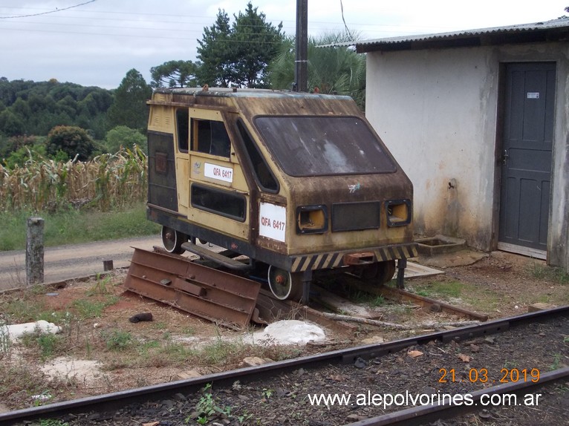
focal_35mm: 51
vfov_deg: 28.5
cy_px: 213
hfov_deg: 37.5
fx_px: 838
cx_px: 284
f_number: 3.6
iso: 200
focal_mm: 7.2
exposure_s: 1/160
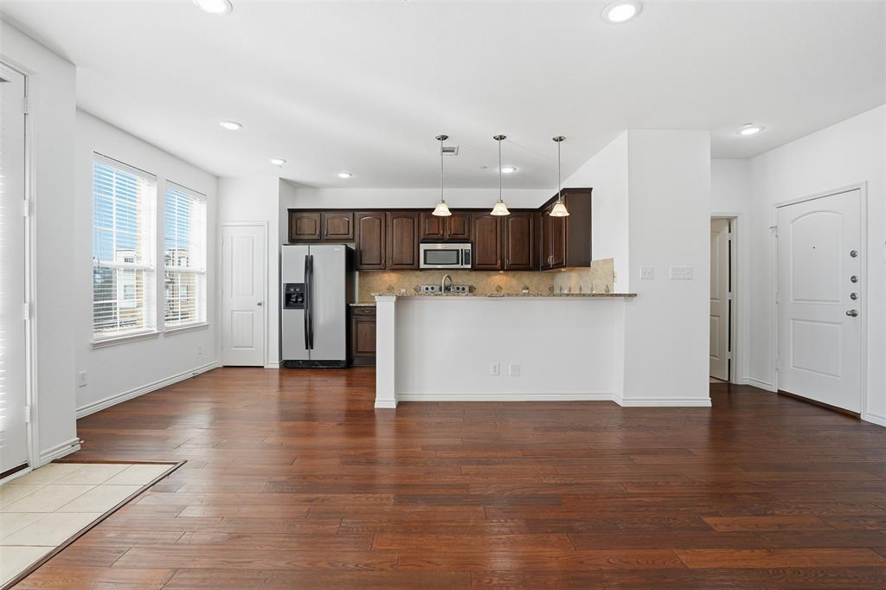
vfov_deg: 73.7
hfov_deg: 96.8
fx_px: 394
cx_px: 443
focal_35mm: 16
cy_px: 295
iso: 200
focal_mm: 16
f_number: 9
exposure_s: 1/160
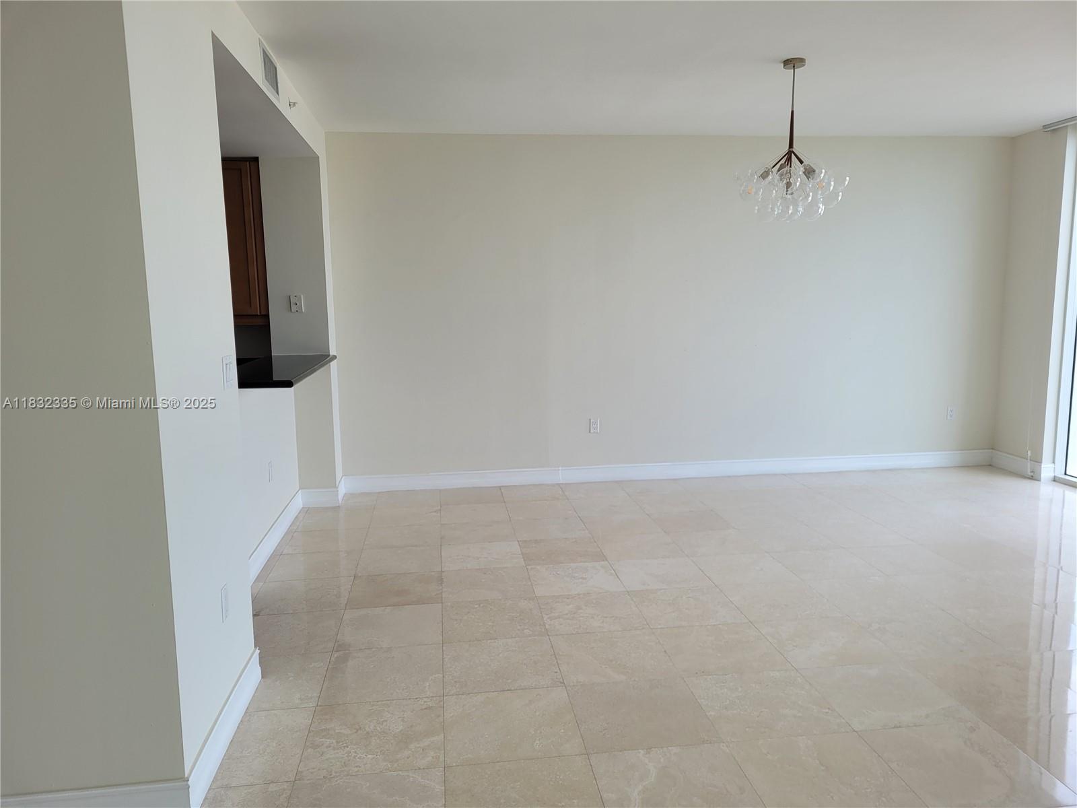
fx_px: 809
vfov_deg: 53.1
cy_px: 404
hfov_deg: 67.3
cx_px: 538
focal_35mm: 26
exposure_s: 1/148
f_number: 1.8
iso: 40
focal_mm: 5.4
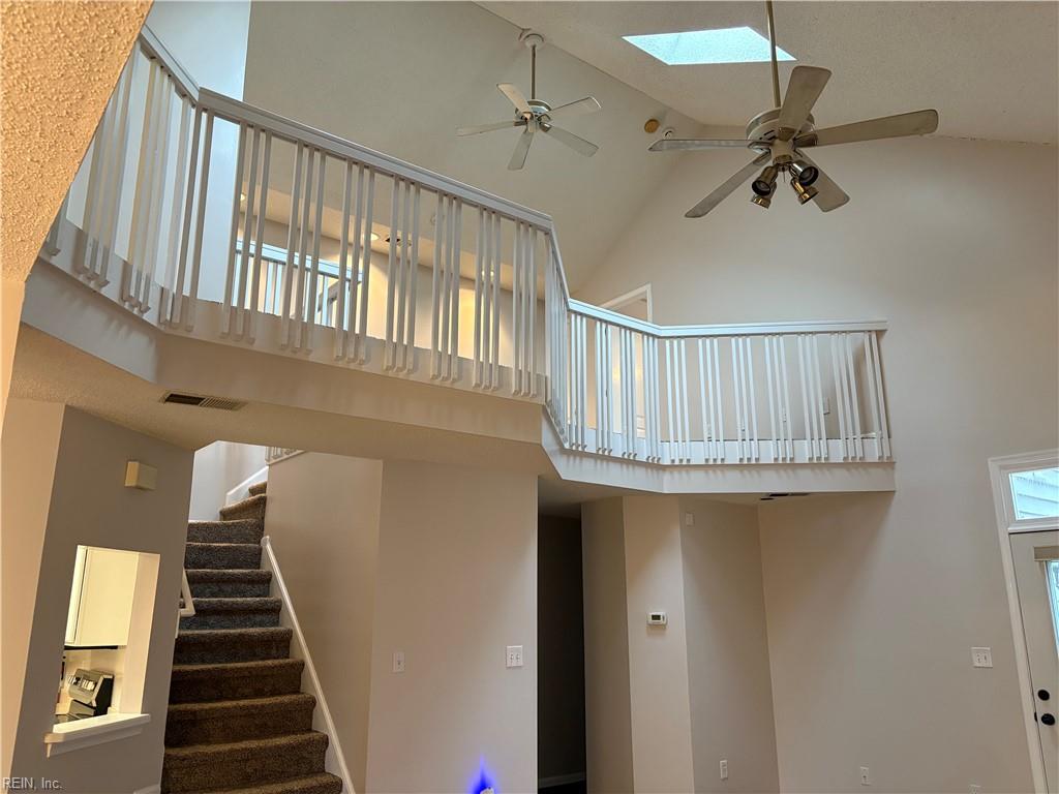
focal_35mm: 26
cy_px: 397
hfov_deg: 67.3
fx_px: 795
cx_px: 530
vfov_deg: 53.1
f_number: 1.6
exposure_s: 1/60
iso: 320
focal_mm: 5.96
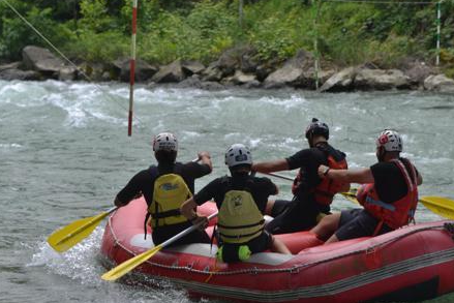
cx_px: 295
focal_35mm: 98
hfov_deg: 20.8
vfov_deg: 14.0
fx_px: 1236
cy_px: 181
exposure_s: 1/400
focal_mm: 70
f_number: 4
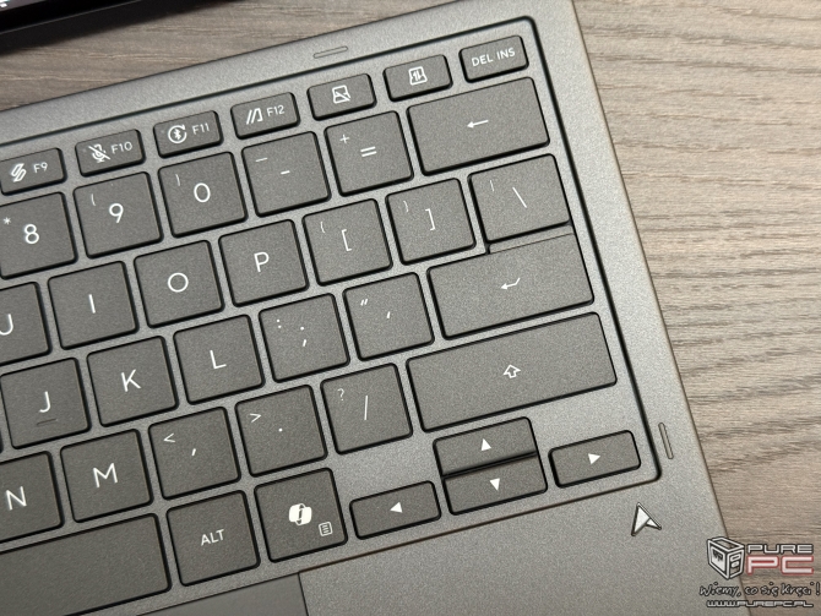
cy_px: 308
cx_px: 410
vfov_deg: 30.3
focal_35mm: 48
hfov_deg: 39.6
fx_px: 1139
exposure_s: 1/40
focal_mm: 6.76
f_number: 1.78
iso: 320
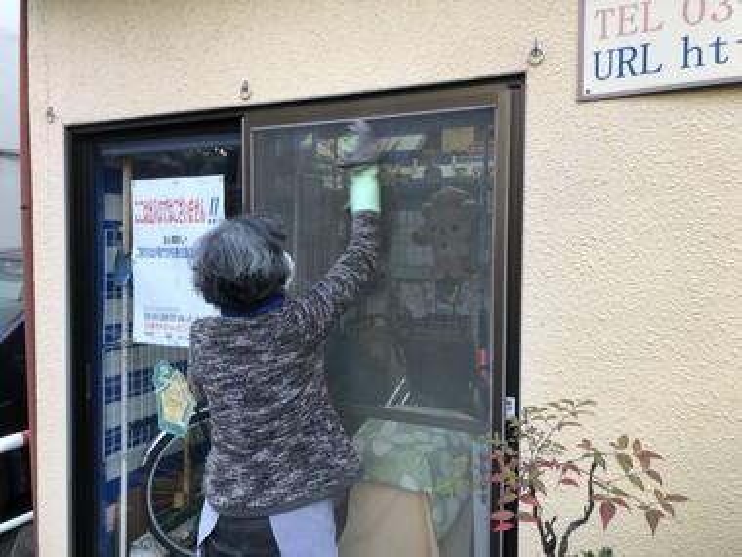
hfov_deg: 63.4
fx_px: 600
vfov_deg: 49.7
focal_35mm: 28
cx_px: 371
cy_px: 278
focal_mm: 4
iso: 40
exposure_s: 1/100
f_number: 1.8
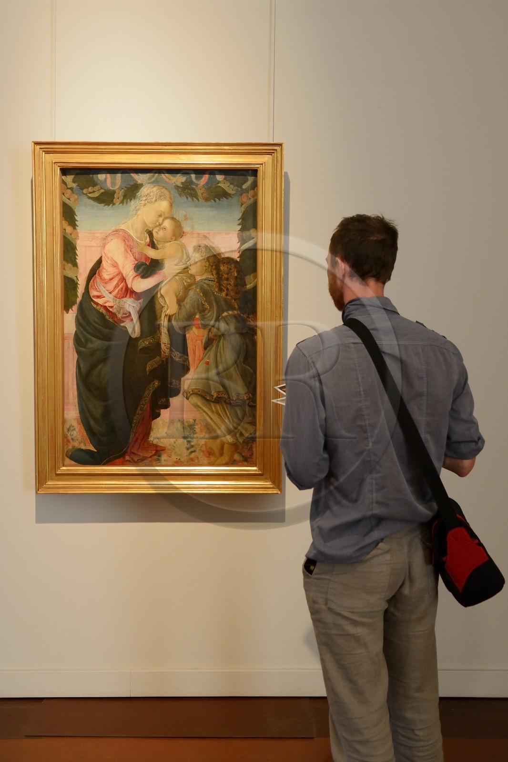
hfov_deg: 36.9
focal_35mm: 36
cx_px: 254
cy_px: 381
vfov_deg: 53.1
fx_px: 762
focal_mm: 36
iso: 1600
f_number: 4
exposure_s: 1/30
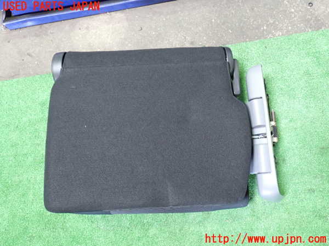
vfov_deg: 46.8
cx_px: 164
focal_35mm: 30
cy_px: 123
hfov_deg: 60.0
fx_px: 285
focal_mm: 5.4
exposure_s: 1/30
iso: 640
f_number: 2.3
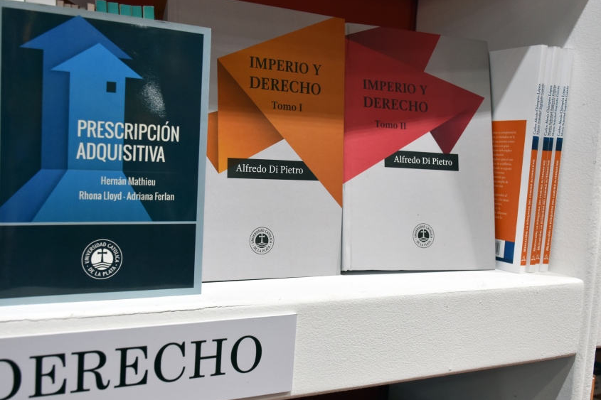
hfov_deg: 48.4
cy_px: 206
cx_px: 273
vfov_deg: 33.4
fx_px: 668
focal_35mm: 40
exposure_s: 1/100
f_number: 5
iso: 800
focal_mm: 22
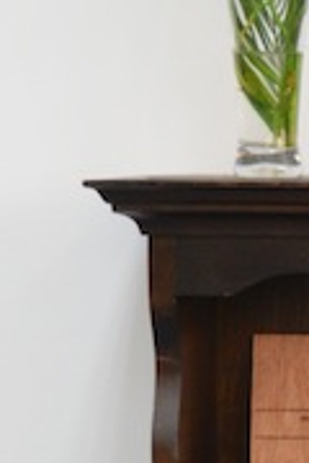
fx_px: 2704
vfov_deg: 9.8
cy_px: 355
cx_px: 718
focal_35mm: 210
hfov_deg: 6.3
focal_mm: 28
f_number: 4.2
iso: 900
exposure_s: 1/60
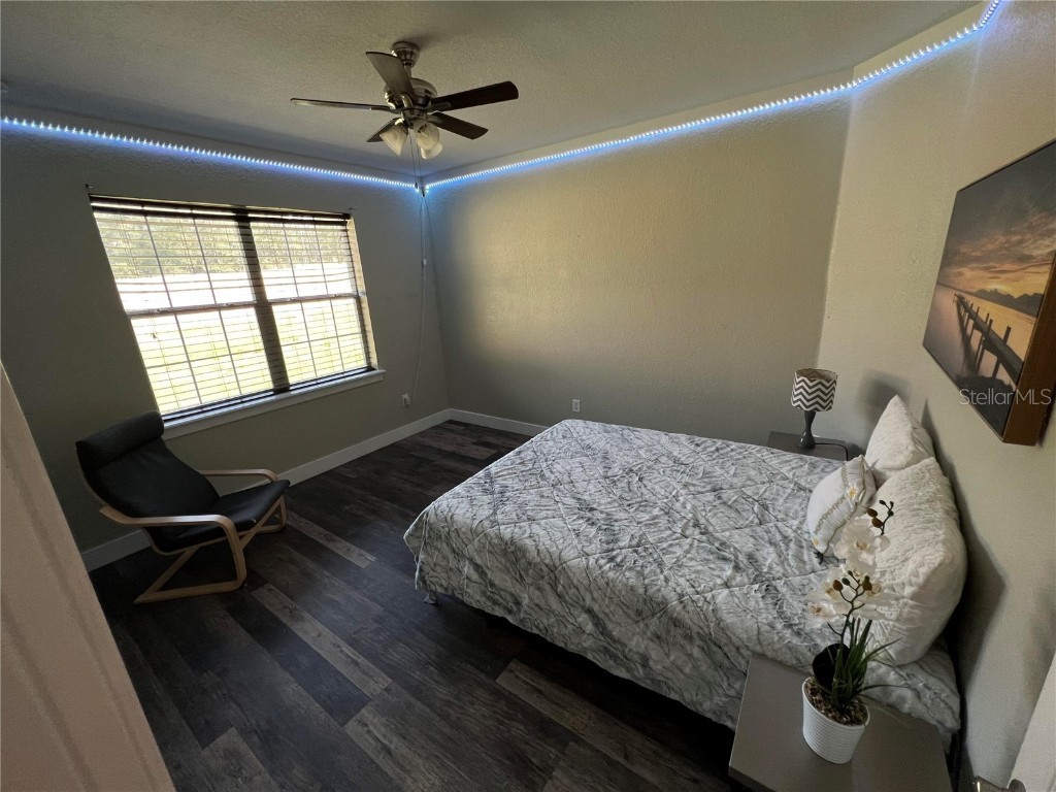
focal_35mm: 13
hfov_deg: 106.2
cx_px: 528
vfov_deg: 89.9
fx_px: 397
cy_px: 396
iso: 125
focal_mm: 1.57
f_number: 1.8
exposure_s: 1/99
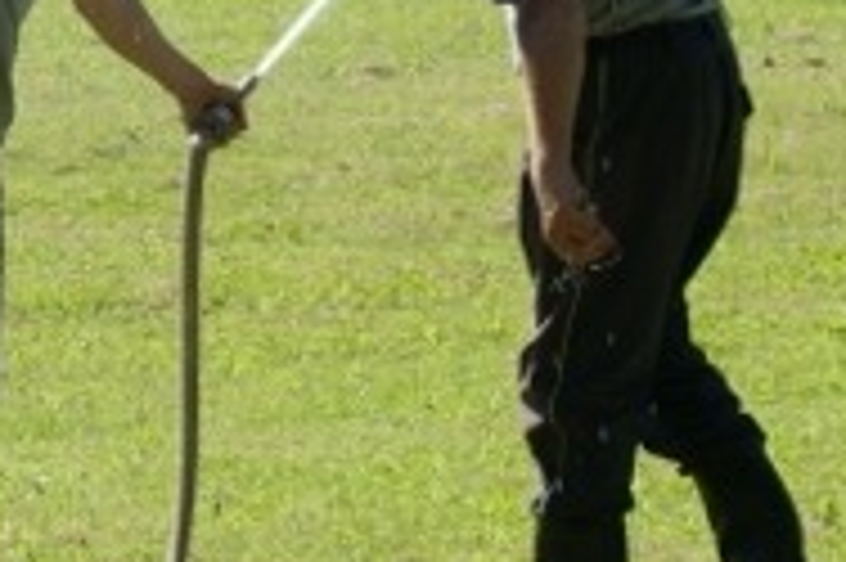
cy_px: 160
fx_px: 8244
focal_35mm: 351
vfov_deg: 3.9
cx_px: -130
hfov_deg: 5.8
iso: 100
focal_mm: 55
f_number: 7.1
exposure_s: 1/320
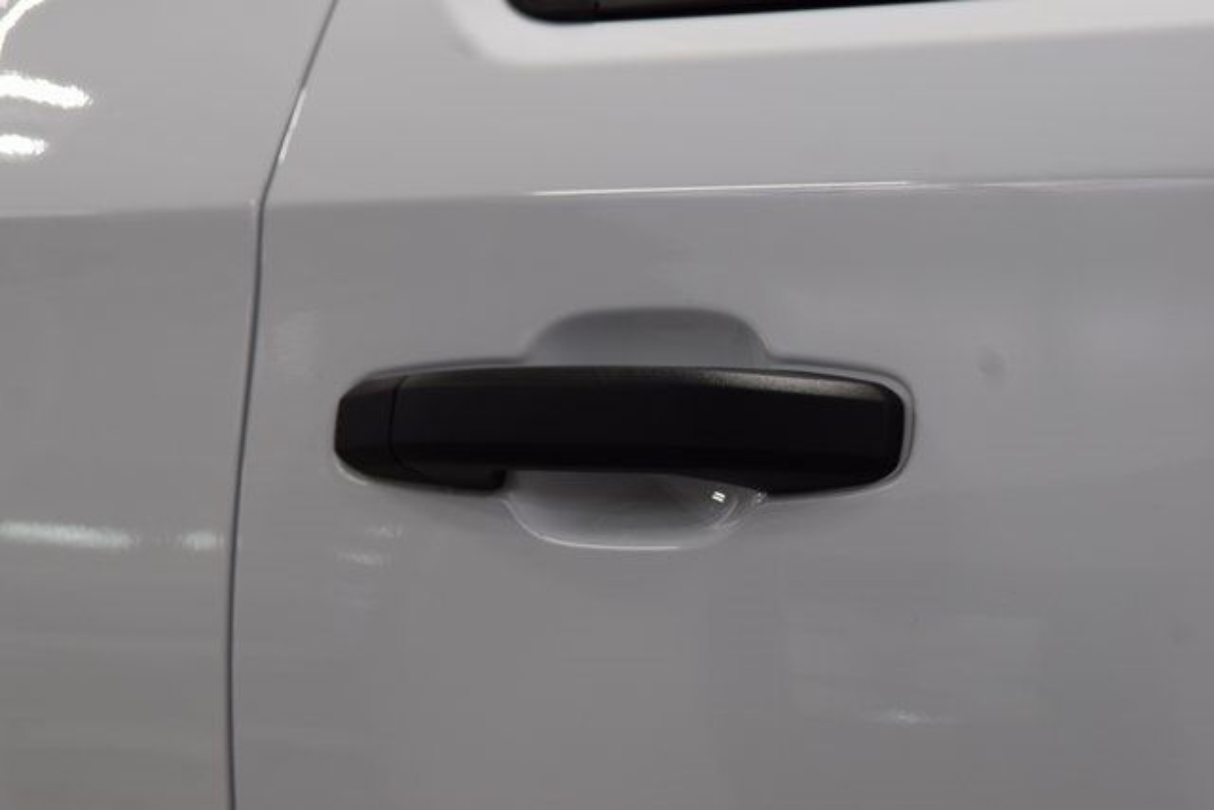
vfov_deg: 13.0
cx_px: 607
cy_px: 405
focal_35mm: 105
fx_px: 3541
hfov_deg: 19.5
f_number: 7.1
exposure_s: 1/30
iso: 400
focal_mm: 70
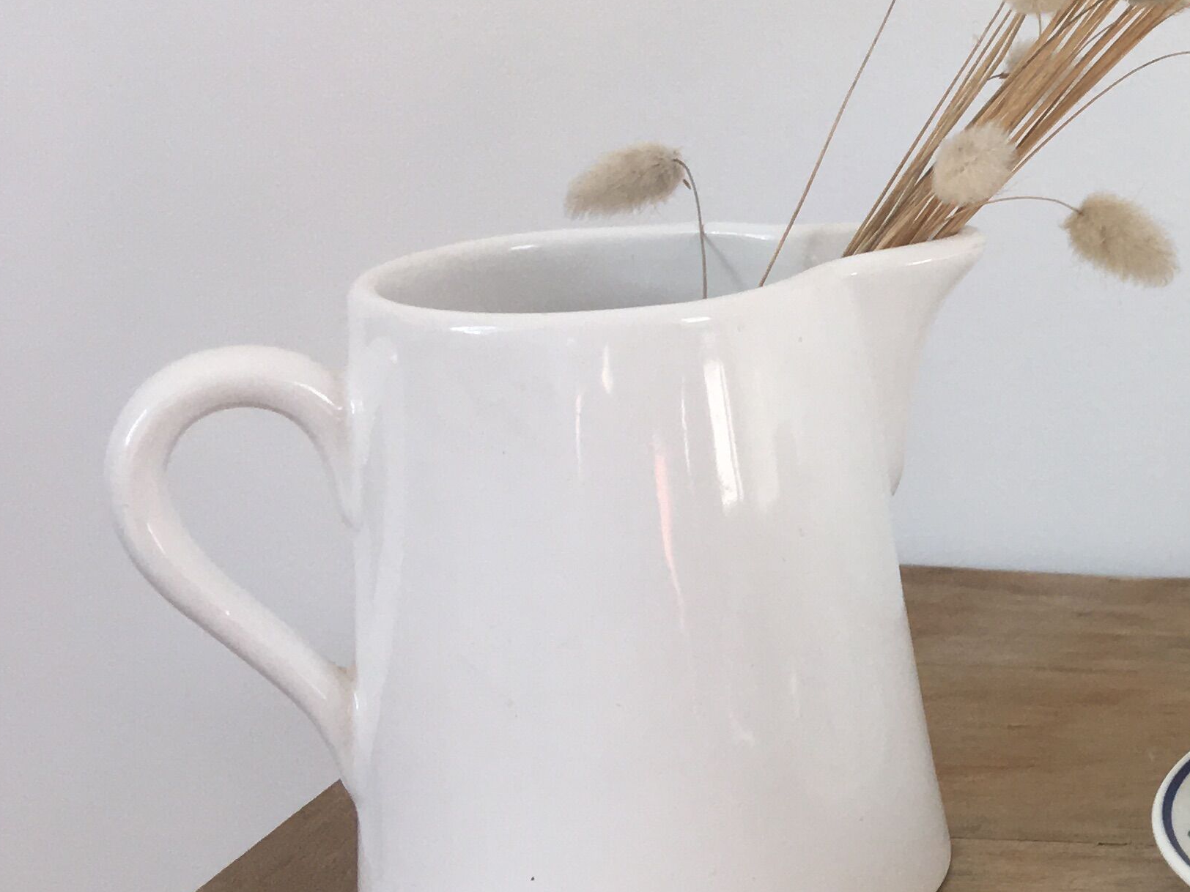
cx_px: 1446
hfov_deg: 24.4
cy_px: 483
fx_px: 2475
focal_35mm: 72
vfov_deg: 20.4
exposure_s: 1/100
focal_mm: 4.15
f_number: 2.2
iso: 40
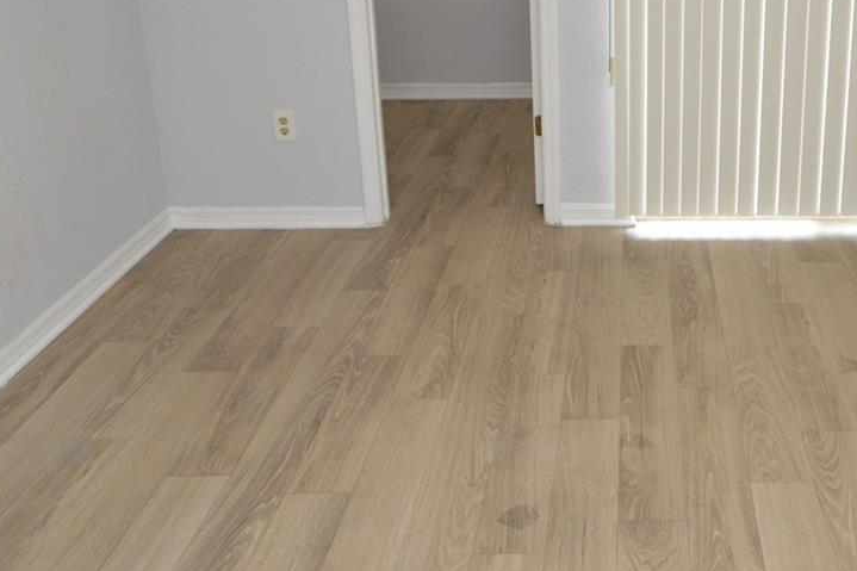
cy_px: 121
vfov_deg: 32.5
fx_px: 952
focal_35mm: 40
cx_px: 639
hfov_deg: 46.8
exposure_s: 1/60
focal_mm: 12
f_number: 4
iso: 500
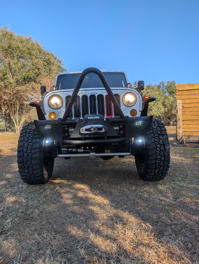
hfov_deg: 56.9
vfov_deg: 71.5
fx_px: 184
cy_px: 132
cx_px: 100
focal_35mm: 24
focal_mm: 6.9
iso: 20
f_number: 1.68
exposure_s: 1/873
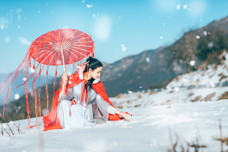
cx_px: 114
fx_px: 538
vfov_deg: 16.1
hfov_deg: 23.9
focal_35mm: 85
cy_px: 76
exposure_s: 1/4000
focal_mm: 85
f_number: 2.2
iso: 80
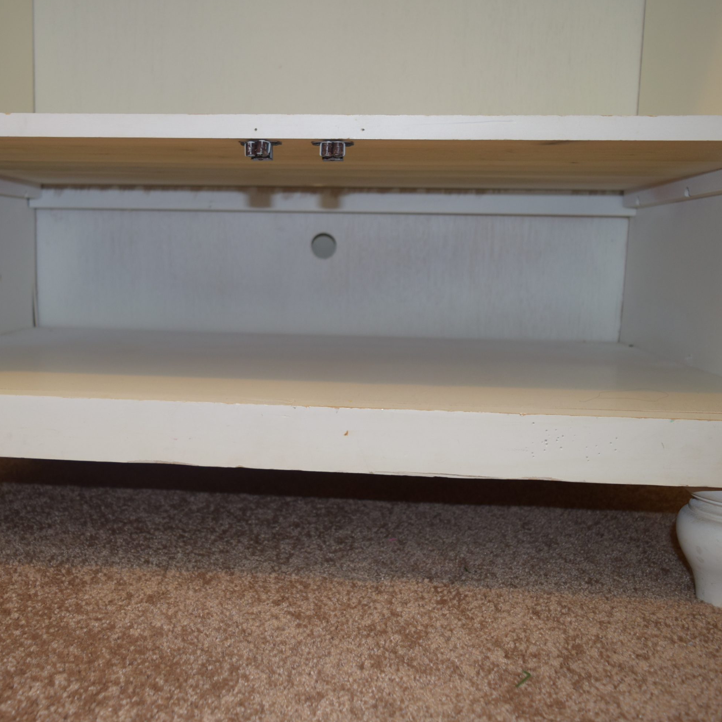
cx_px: 284
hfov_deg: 46.9
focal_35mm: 35
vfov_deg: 47.2
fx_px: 826
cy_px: 356
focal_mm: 18
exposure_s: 1/30
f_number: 3.5
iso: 360
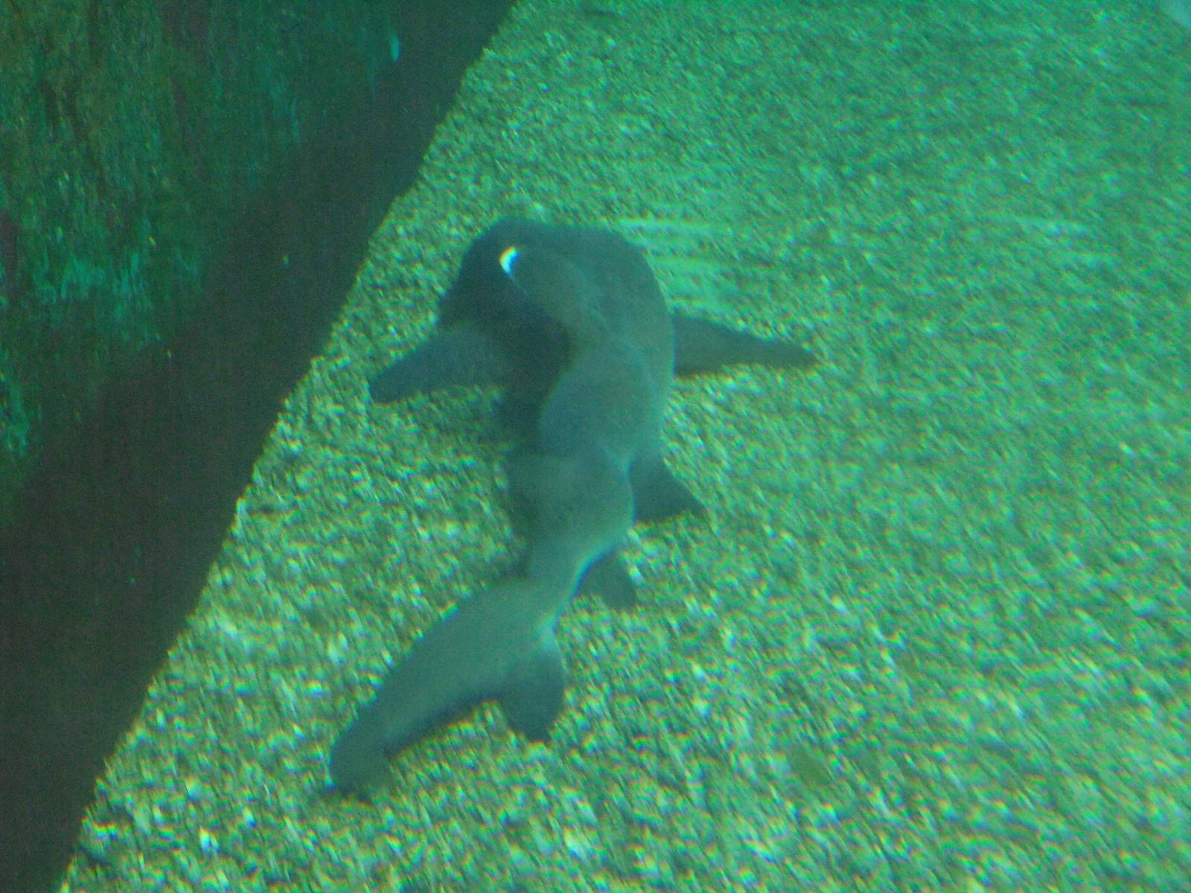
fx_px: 2202
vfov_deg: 22.9
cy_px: 446
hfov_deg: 30.3
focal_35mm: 64
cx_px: 596
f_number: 5.6
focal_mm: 11.5
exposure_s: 1/20
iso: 640
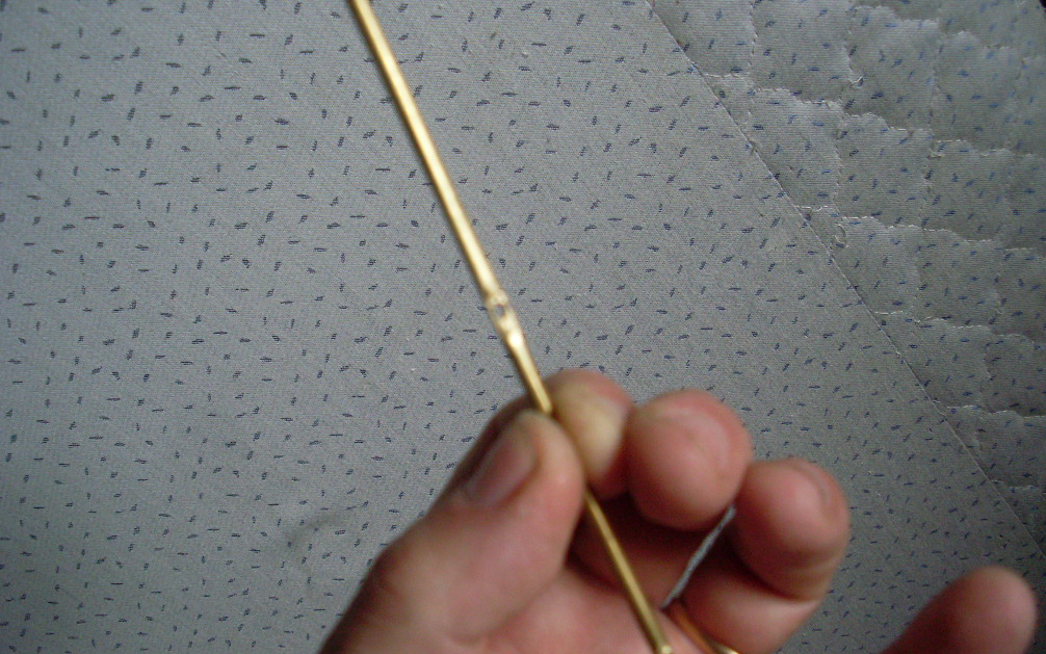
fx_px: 1169
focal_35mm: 41
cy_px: 308
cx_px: 516
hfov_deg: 48.2
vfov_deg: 31.3
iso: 200
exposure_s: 1/20
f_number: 3
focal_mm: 6.3
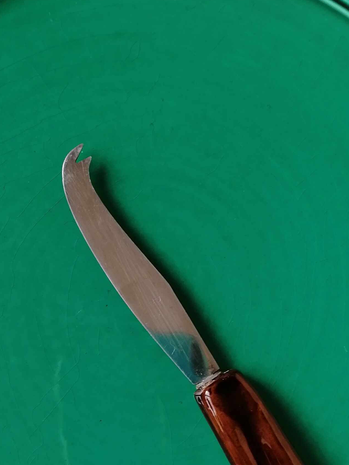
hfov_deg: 22.9
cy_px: 345
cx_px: 133
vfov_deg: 29.8
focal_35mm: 64
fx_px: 860
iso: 64
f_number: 1.8
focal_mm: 4.75
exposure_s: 1/50
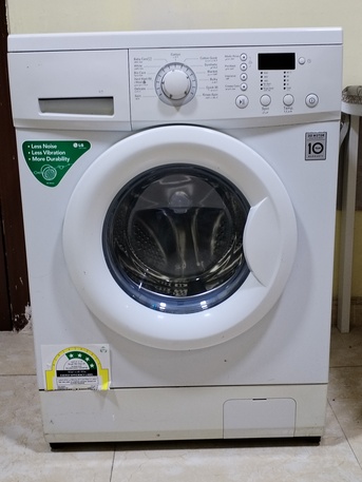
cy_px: 241
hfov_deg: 33.6
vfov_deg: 43.8
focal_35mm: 43
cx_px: 181
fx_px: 599
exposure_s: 1/30
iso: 663
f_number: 1.8
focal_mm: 4.75
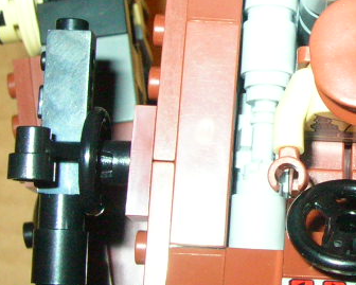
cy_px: 89
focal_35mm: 107
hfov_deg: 17.4
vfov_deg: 14.4
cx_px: 387
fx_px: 1128
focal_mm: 6
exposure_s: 1/60.1
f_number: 3.7
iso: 200
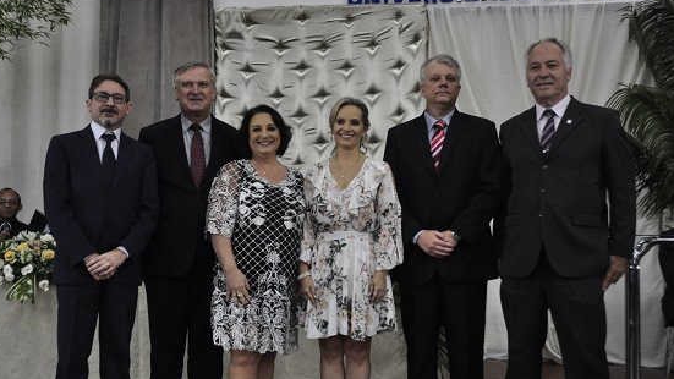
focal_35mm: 41
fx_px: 733
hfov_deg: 49.4
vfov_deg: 29.0
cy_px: 225
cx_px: 329
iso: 1400
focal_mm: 24
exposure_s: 1/100
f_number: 3.8
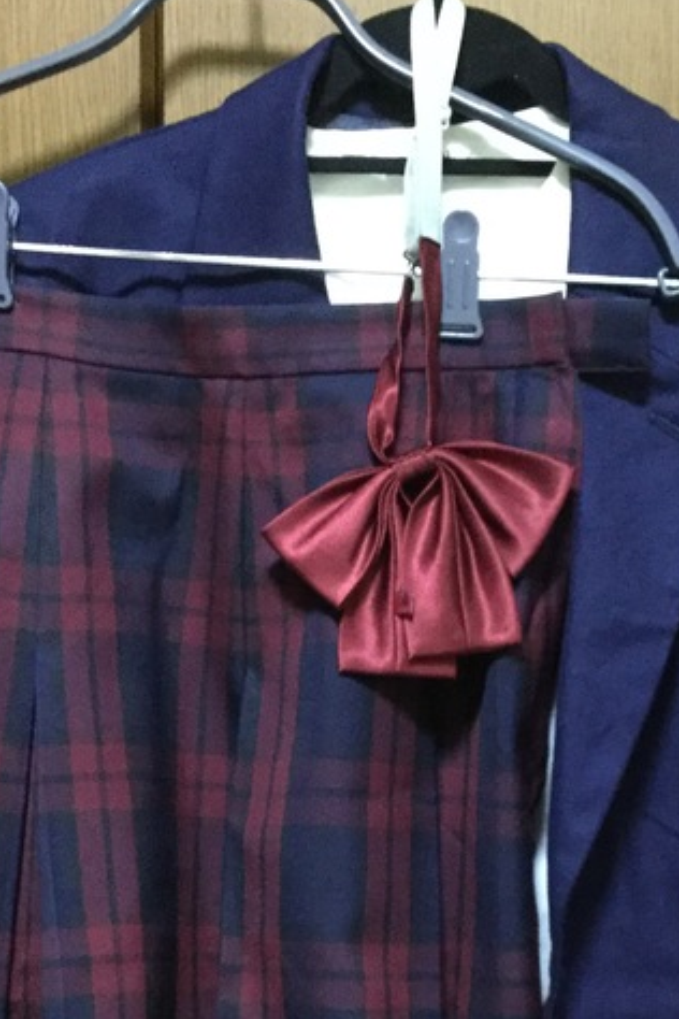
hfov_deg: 20.0
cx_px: 434
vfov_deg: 29.1
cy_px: 791
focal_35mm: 68
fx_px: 1924
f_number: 2.4
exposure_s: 1/15
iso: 640
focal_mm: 3.3
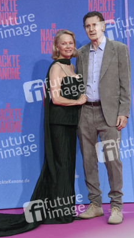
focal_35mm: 132
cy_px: 118
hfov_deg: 9.2
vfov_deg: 16.3
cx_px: 72
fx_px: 833
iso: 250
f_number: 6.3
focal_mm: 125
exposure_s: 1/250
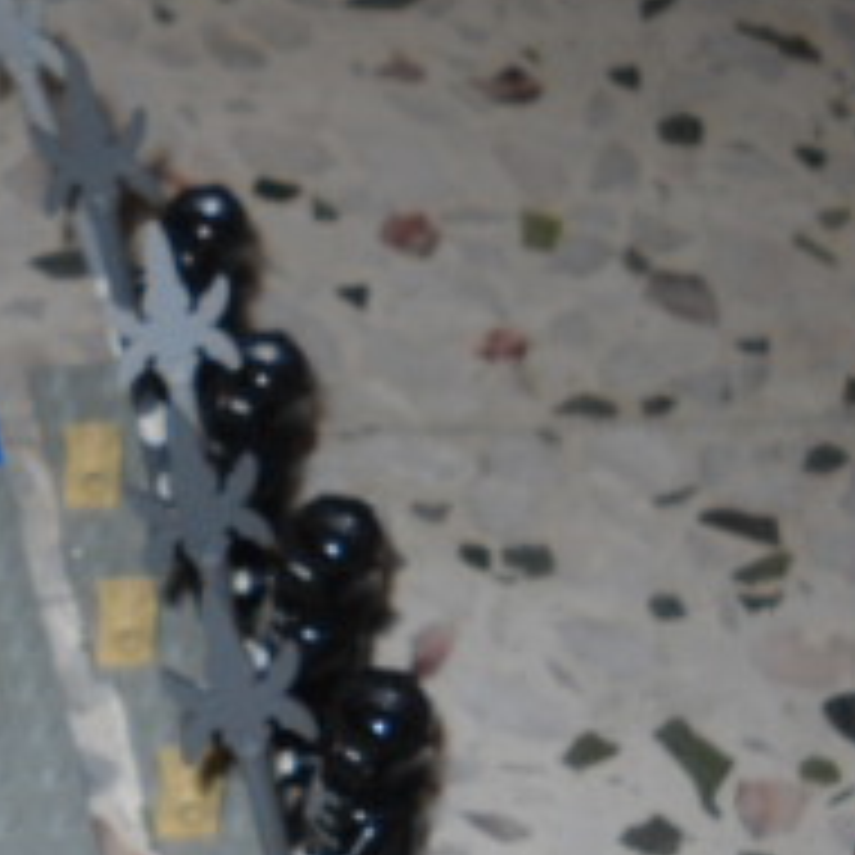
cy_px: 688
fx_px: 3409
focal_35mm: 122
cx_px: -446
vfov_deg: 14.2
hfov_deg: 13.4
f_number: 3.1
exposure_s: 1/30
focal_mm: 6.72
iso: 64
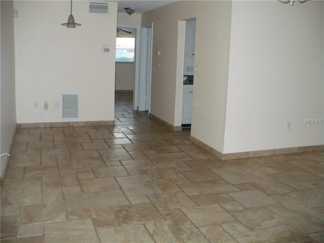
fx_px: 346
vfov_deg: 38.7
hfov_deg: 50.1
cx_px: 162
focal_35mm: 37
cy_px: 122
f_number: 2.8
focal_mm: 6.1
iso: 500
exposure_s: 1/30
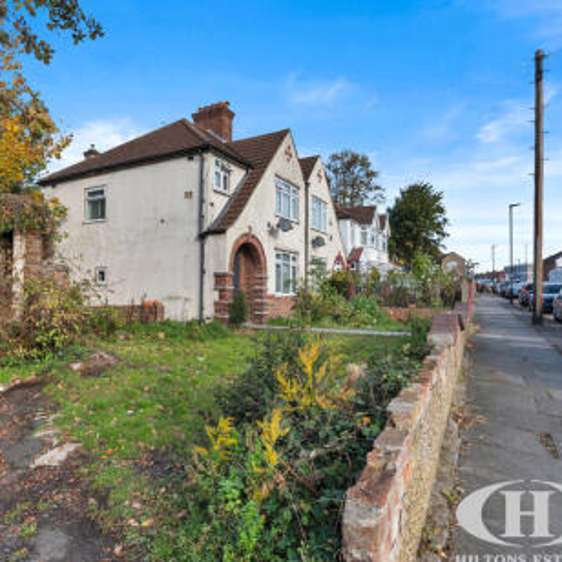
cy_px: 286
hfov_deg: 69.8
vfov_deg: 72.1
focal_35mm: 21
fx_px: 386
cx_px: 181
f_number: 8
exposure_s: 1/160
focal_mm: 16
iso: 160
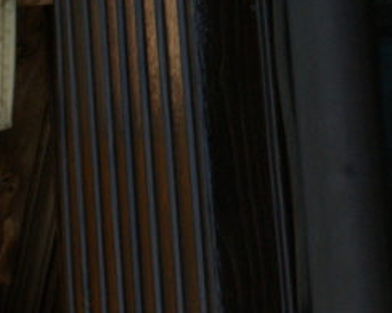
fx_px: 5821
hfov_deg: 3.8
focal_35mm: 502
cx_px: -307
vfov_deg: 3.1
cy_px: 500
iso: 400
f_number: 18
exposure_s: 1/125
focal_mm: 85
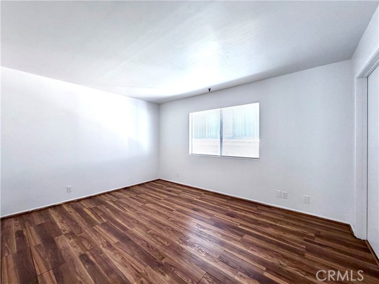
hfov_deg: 102.1
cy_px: 142
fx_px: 153
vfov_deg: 85.7
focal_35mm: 14
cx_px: 190
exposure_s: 1/60
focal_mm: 2.22
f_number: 2.2
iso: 160
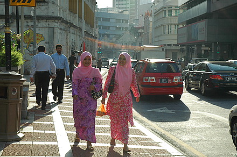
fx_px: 434
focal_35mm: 66
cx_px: 118
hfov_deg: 30.6
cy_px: 78
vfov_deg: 20.5
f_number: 9
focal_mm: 44
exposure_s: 1/320
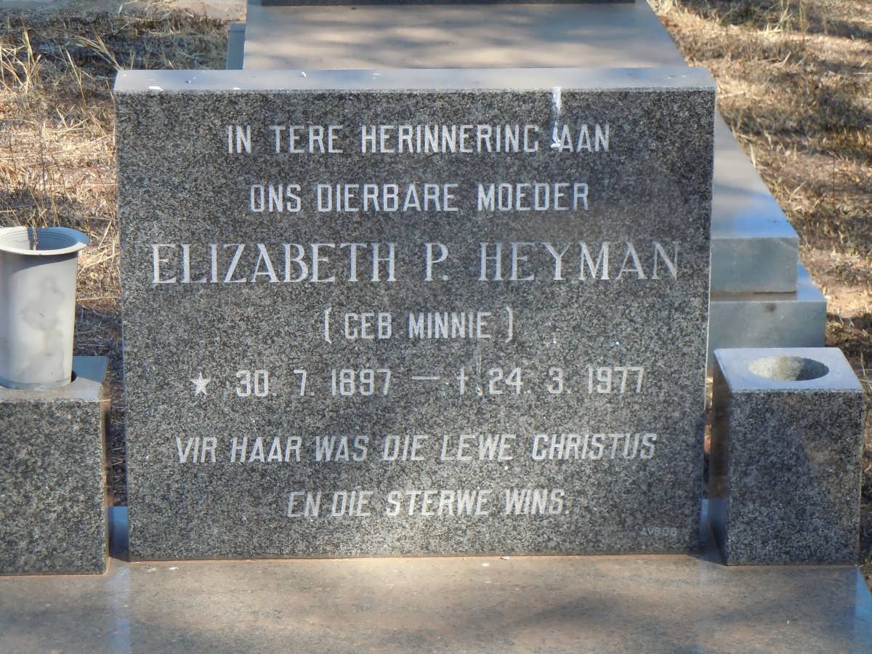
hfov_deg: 17.0
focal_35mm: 116
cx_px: 436
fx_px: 2922
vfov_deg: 12.8
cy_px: 327
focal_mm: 20.9
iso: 200
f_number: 4.6
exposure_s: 1/200
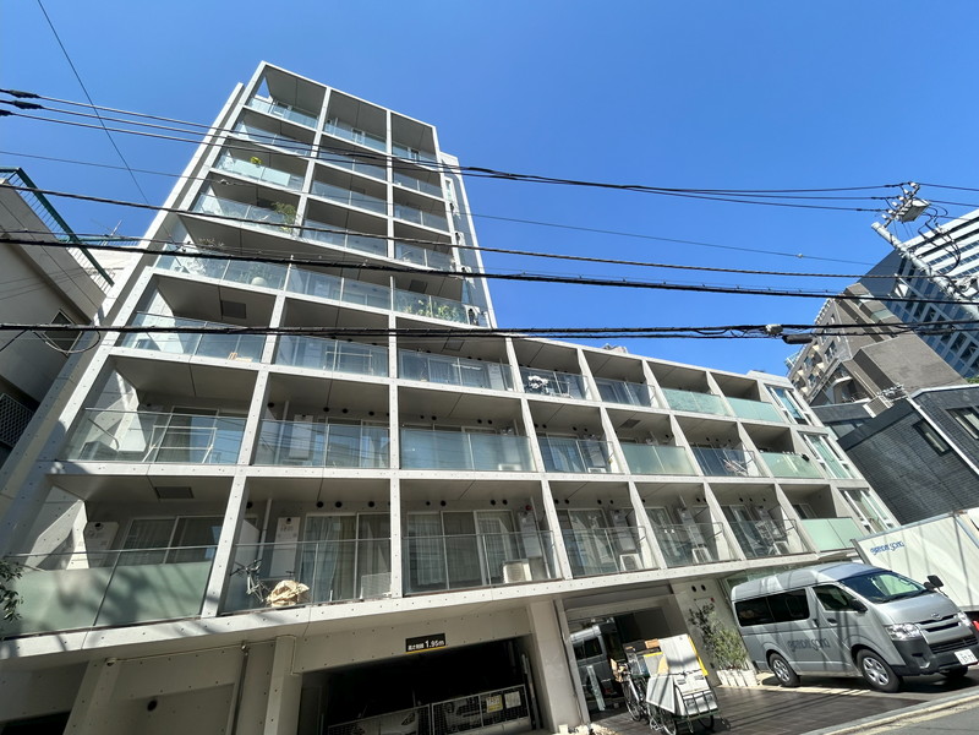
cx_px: 490
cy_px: 368
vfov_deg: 85.7
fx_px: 396
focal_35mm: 14
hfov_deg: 102.1
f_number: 2.4
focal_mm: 1.54
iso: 32
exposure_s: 1/637
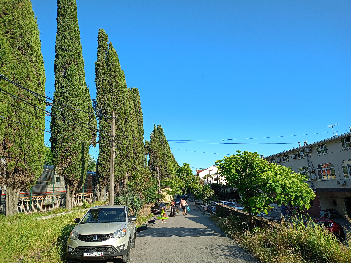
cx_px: 176
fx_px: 284
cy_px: 132
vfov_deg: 49.7
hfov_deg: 63.4
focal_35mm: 28
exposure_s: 1/672
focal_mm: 4.7
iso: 101
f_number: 1.79
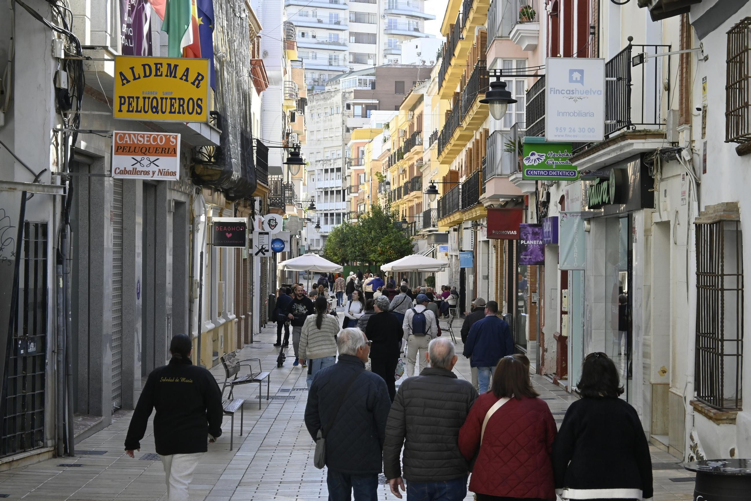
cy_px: 250
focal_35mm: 75
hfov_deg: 27.0
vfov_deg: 18.2
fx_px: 1564
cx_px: 376
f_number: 6.3
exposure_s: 1/800
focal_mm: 50
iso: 640
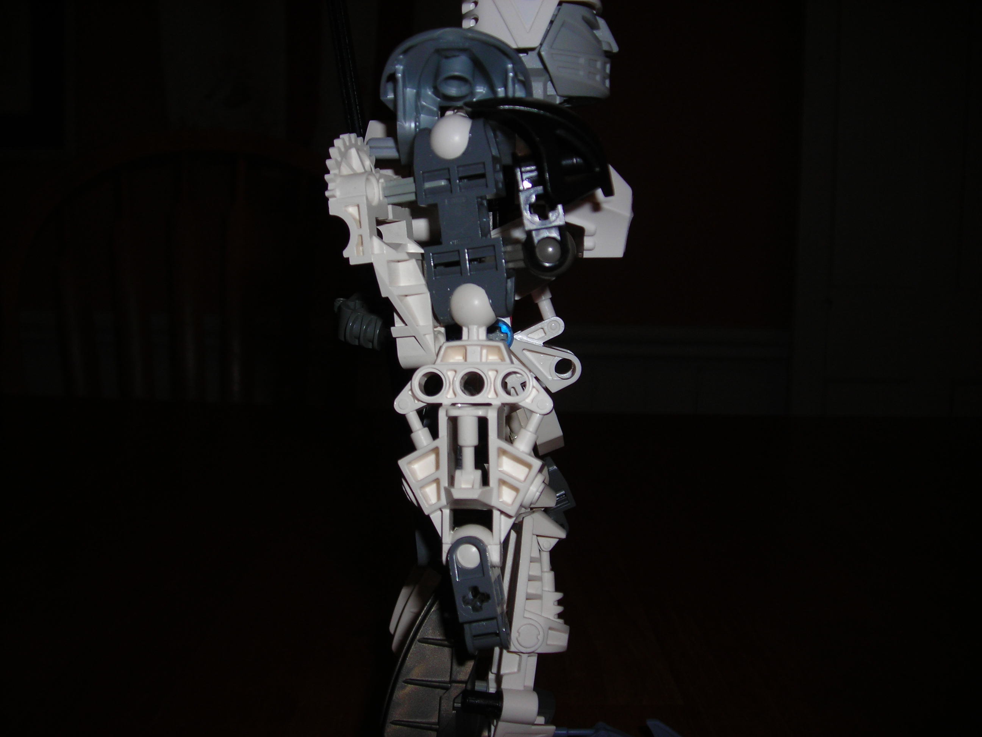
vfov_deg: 37.7
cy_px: 368
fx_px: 1078
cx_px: 491
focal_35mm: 38
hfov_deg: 49.0
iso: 50
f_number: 6.4
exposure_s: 1/60.1
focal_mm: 6.3
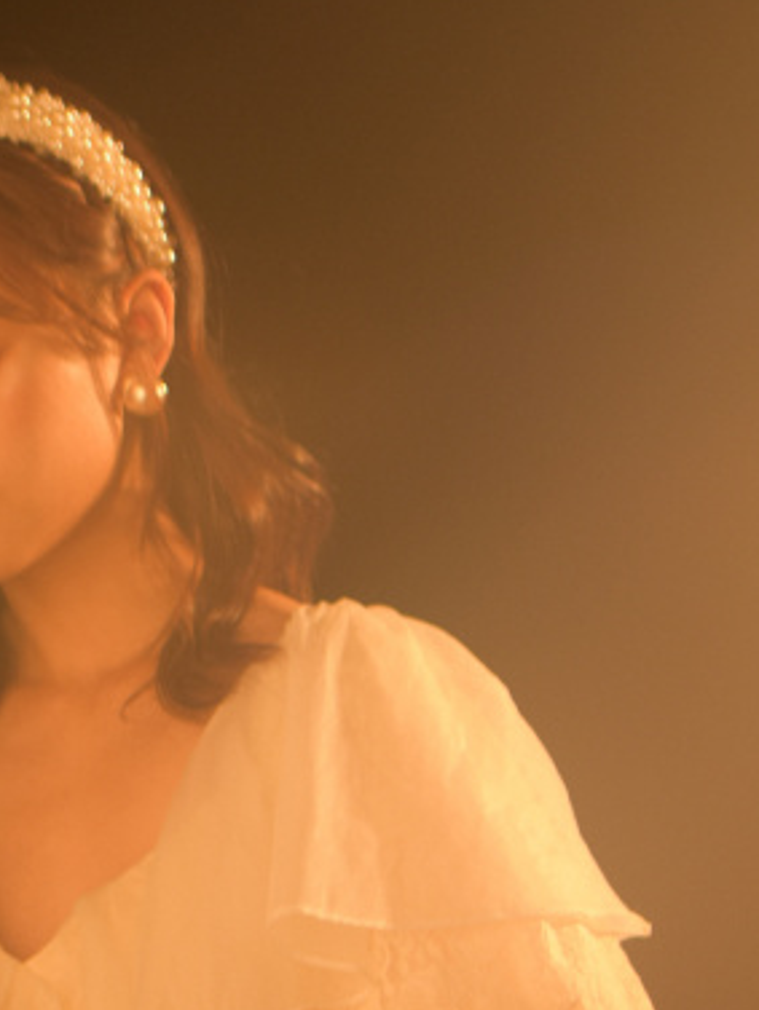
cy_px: 1015
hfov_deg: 9.6
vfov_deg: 12.7
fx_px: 4470
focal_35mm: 153
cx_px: -192
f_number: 3.2
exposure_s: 1/50
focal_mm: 50
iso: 320
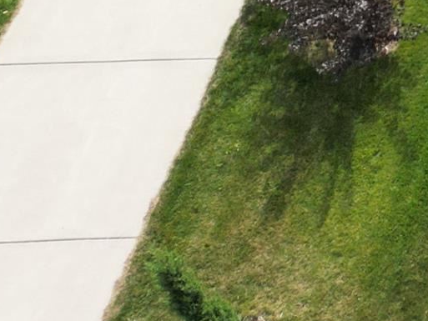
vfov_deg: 11.1
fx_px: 1447
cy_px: -396
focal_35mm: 117
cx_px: 967
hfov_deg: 13.3
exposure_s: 1/1250
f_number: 1.7
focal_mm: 6.72
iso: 150
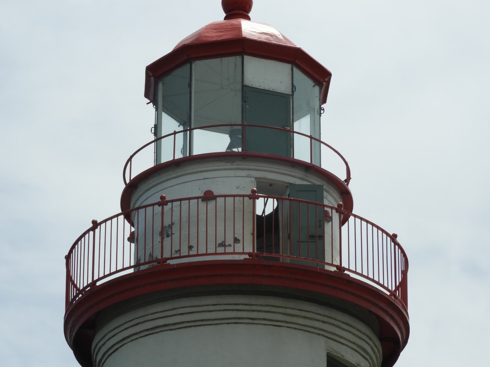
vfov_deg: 8.4
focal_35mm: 177
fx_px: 2505
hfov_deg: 11.2
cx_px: 203
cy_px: 201
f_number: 5.2
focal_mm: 26.9
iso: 100
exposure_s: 1/1000
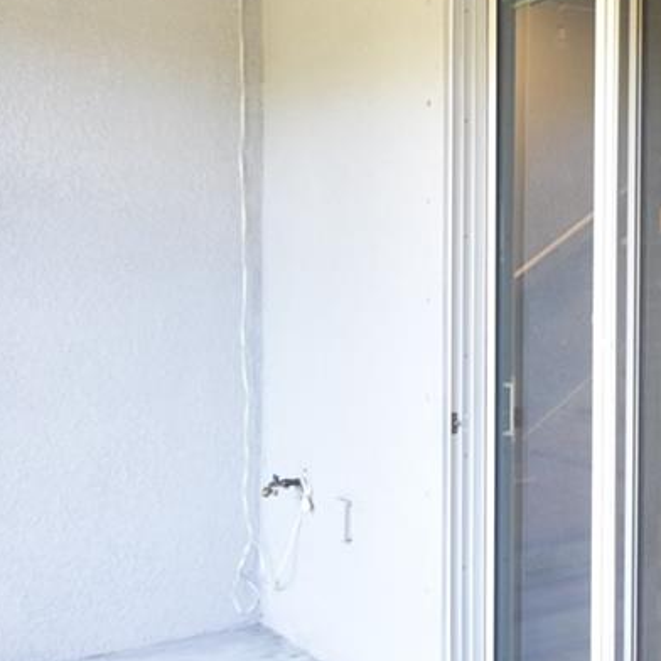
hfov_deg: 27.0
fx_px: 1123
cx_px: 880
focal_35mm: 52
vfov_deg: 32.7
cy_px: 280
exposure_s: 1/90
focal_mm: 10
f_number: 3.5
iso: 800
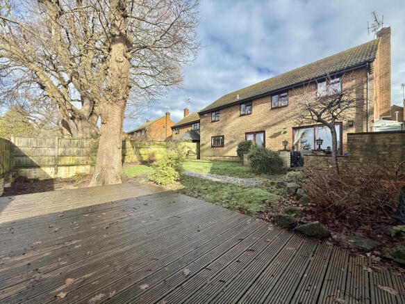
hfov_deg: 102.1
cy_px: 152
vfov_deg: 85.7
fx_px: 164
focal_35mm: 14
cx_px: 202
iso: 50
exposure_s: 1/779
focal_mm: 2.22
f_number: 2.2
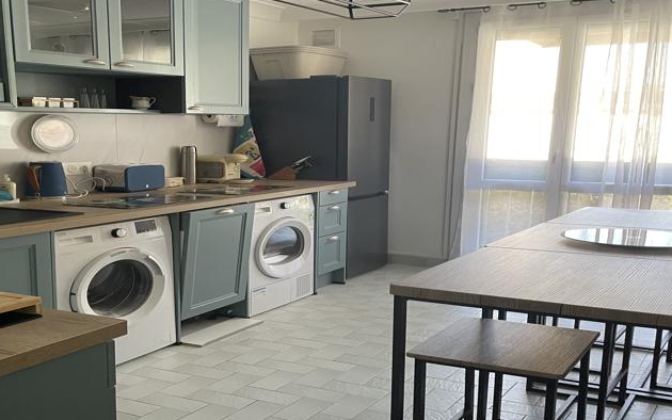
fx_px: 641
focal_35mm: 35
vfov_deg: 36.3
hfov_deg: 54.6
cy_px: 197
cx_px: 249
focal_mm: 4.2
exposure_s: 1/97
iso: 125
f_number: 1.6
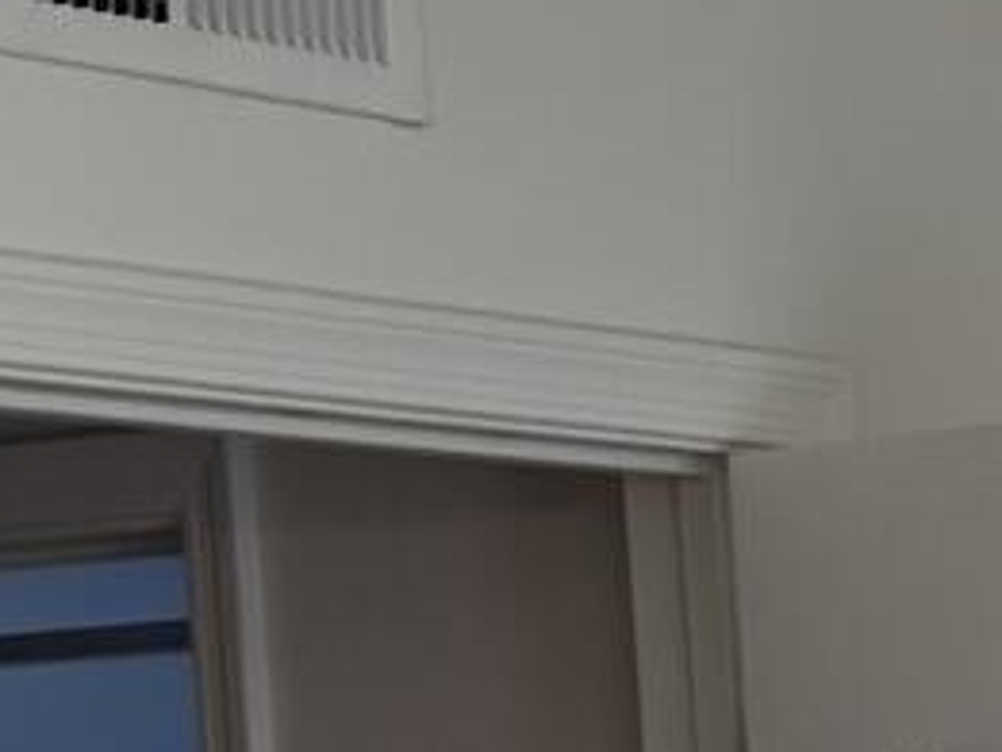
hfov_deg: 8.7
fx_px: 5444
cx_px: 2971
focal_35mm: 188
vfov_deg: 7.6
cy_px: 1381
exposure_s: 1/287
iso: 100
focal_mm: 6.76
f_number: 1.78
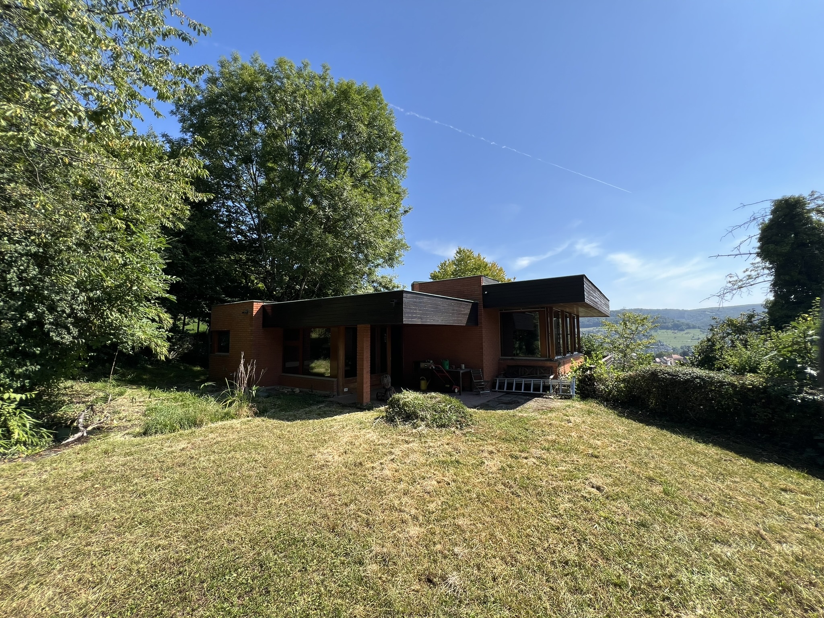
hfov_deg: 106.2
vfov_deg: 89.9
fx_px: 309
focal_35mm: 13
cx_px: 412
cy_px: 309
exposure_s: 1/927
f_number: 1.8
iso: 32
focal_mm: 1.57
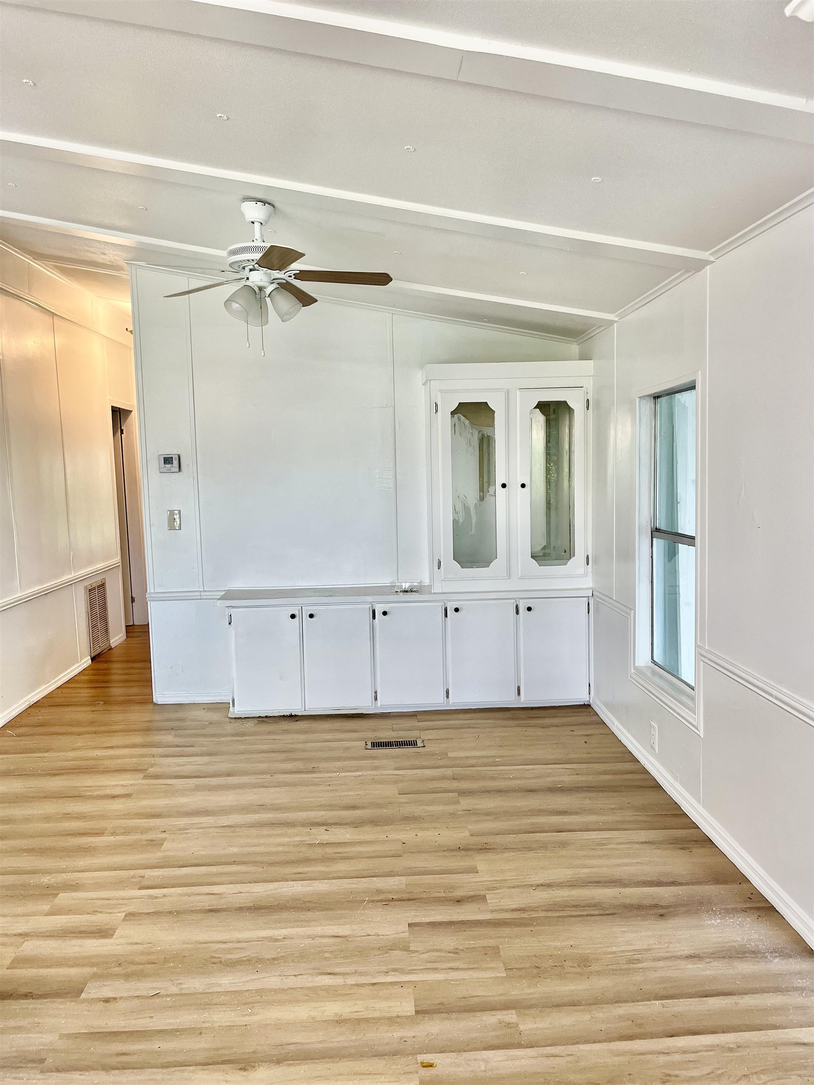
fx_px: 815
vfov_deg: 67.3
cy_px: 542
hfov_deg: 53.1
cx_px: 407
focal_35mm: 26
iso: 100
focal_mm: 5.1
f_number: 1.6
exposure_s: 1/120
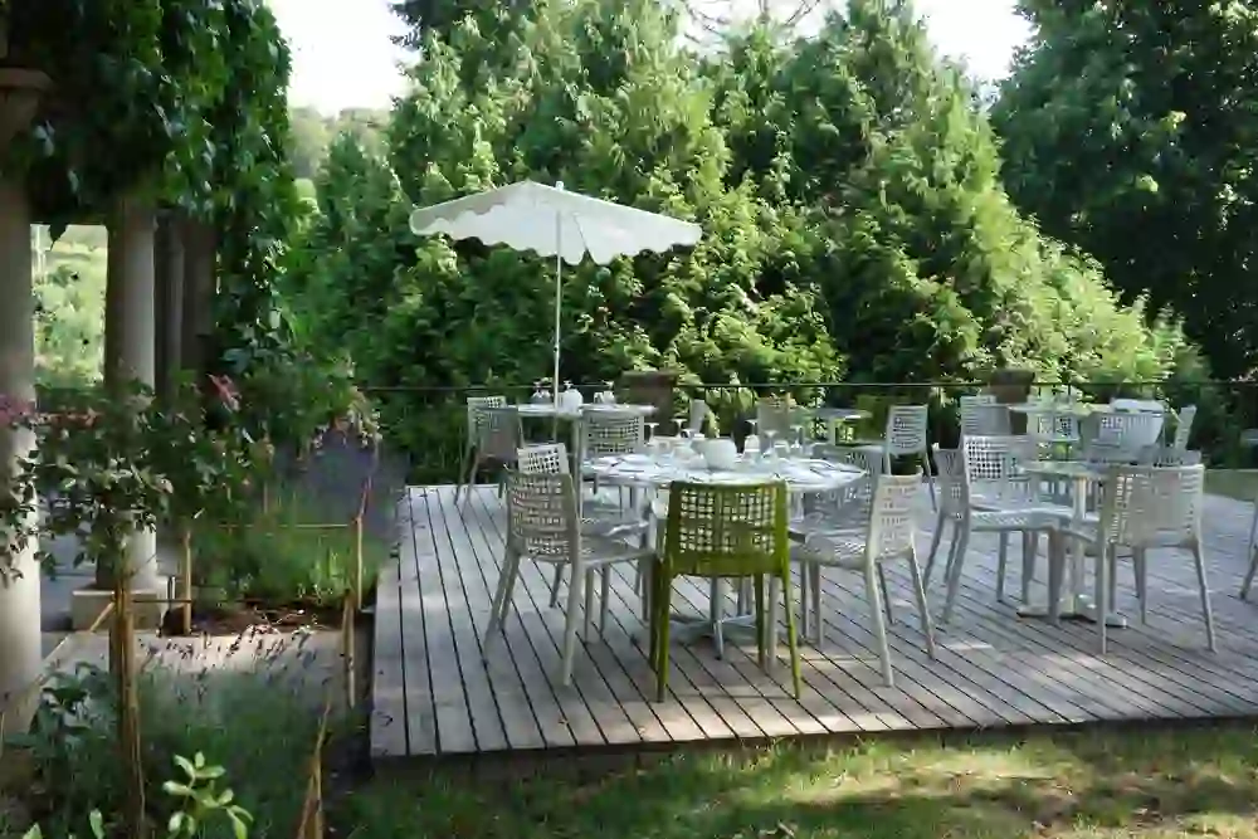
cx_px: 629
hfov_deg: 51.9
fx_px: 1293
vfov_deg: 36.0
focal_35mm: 37
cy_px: 420
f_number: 4.5
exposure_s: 1/100
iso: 125
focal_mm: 13.9
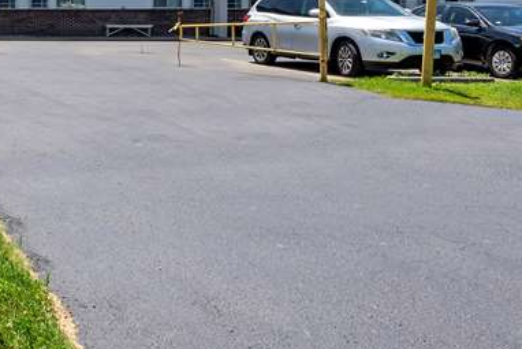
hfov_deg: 31.5
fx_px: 740
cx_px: -126
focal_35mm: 51
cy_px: -263
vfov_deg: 20.0
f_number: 11
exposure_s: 1/50
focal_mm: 13
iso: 100
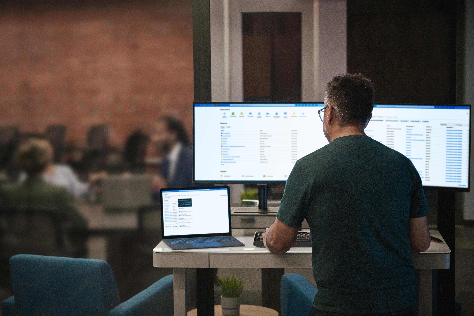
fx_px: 1119
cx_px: 237
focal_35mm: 85
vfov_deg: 16.1
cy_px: 158
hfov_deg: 23.9
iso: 6400
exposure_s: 1/500
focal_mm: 85
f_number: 4.5
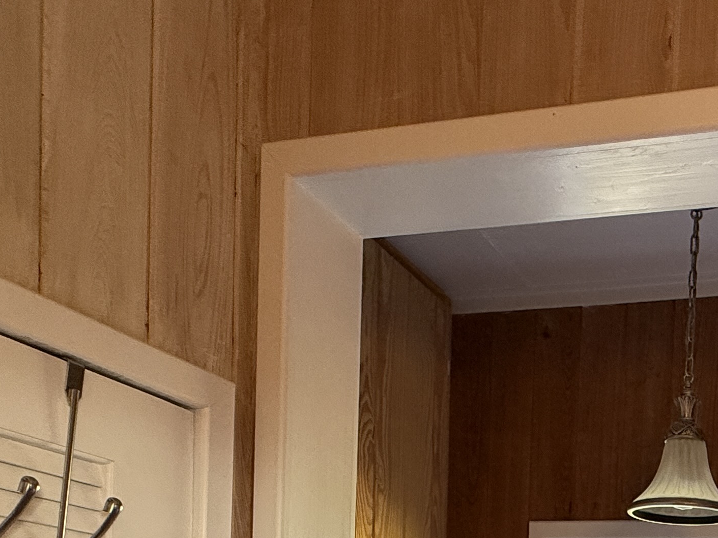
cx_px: 681
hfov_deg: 41.9
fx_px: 830
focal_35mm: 40
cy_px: 719
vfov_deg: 28.6
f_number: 2.2
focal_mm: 2.22
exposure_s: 1/120
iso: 160
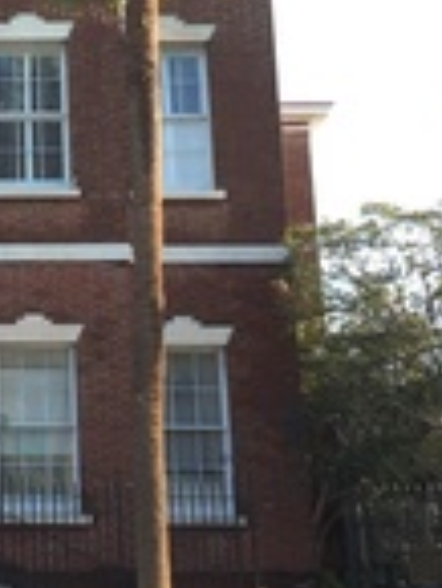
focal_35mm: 80
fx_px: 1360
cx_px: -138
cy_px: 162
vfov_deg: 24.2
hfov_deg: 17.3
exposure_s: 1/177
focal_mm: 4.15
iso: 25
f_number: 2.2
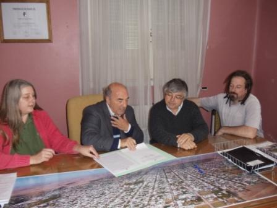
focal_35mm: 44
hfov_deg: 42.9
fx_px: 352
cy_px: 104
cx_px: 138
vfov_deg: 32.9
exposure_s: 1/30
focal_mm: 6
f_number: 3.5
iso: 200
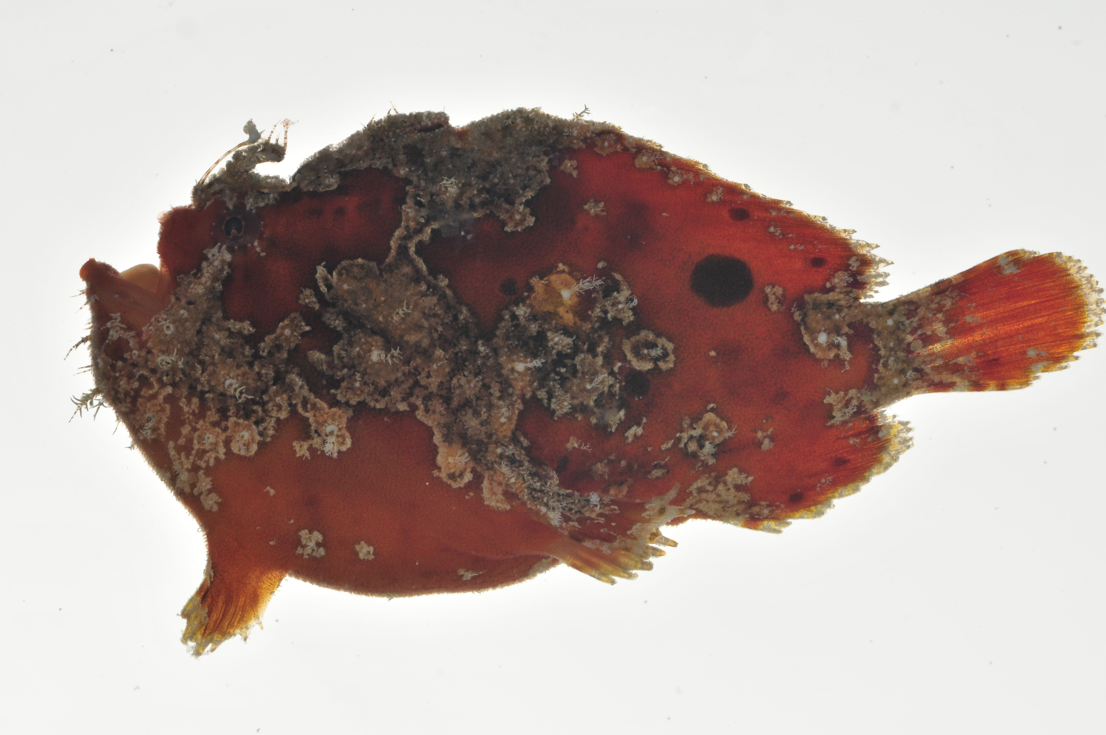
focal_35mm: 170
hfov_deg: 12.1
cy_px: 373
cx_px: 533
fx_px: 5202
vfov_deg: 8.1
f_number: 18
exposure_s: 1/60
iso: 200
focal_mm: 105
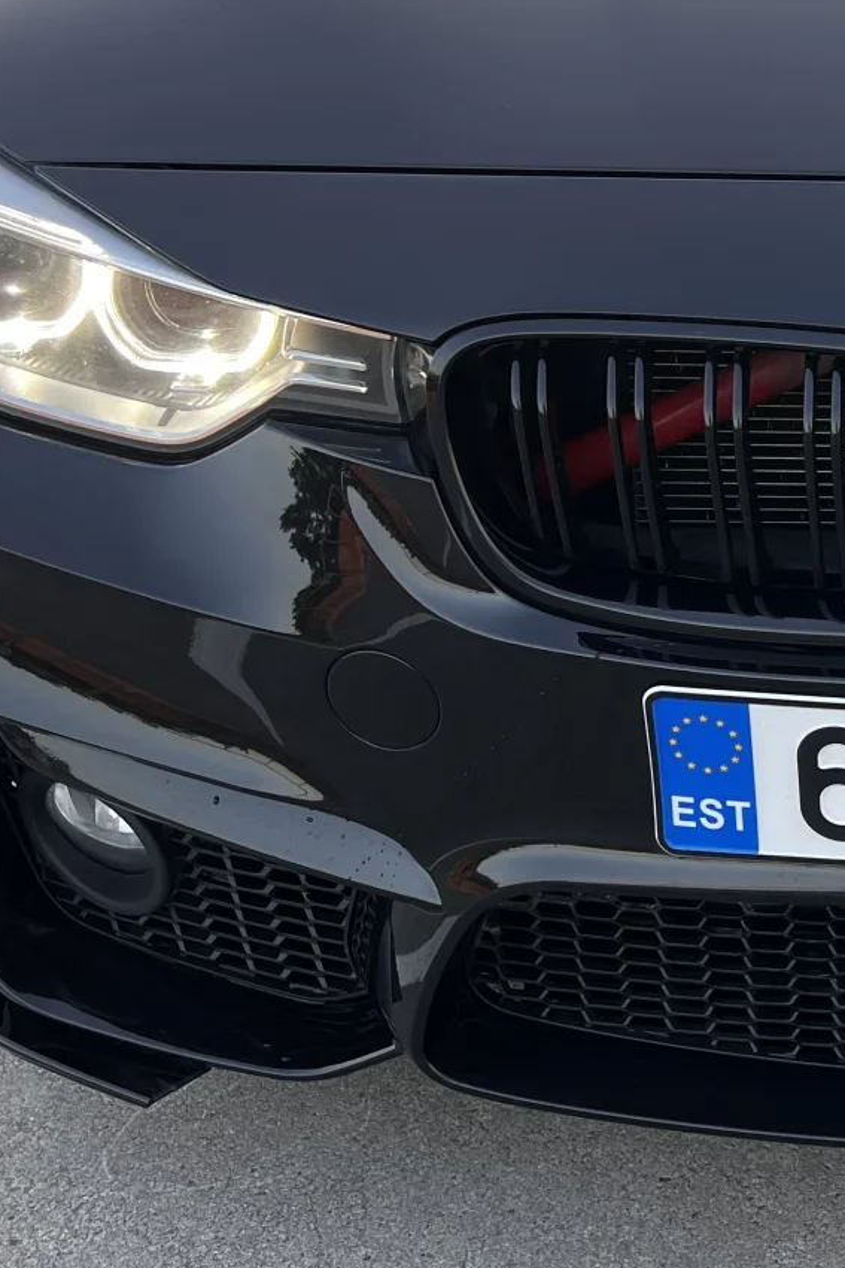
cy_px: 432
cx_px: 1110
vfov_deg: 32.6
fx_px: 2148
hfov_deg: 20.3
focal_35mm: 61
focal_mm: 5.7
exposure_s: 1/84
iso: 32
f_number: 1.5
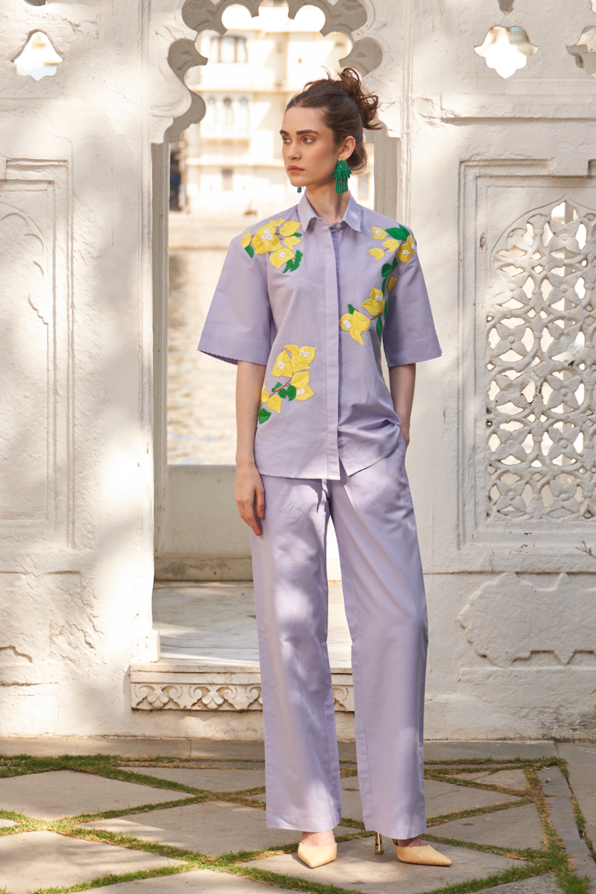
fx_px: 1863
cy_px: 447
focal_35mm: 75
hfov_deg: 18.2
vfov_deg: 27.0
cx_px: 298
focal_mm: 50
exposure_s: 1/400
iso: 50
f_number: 2.8
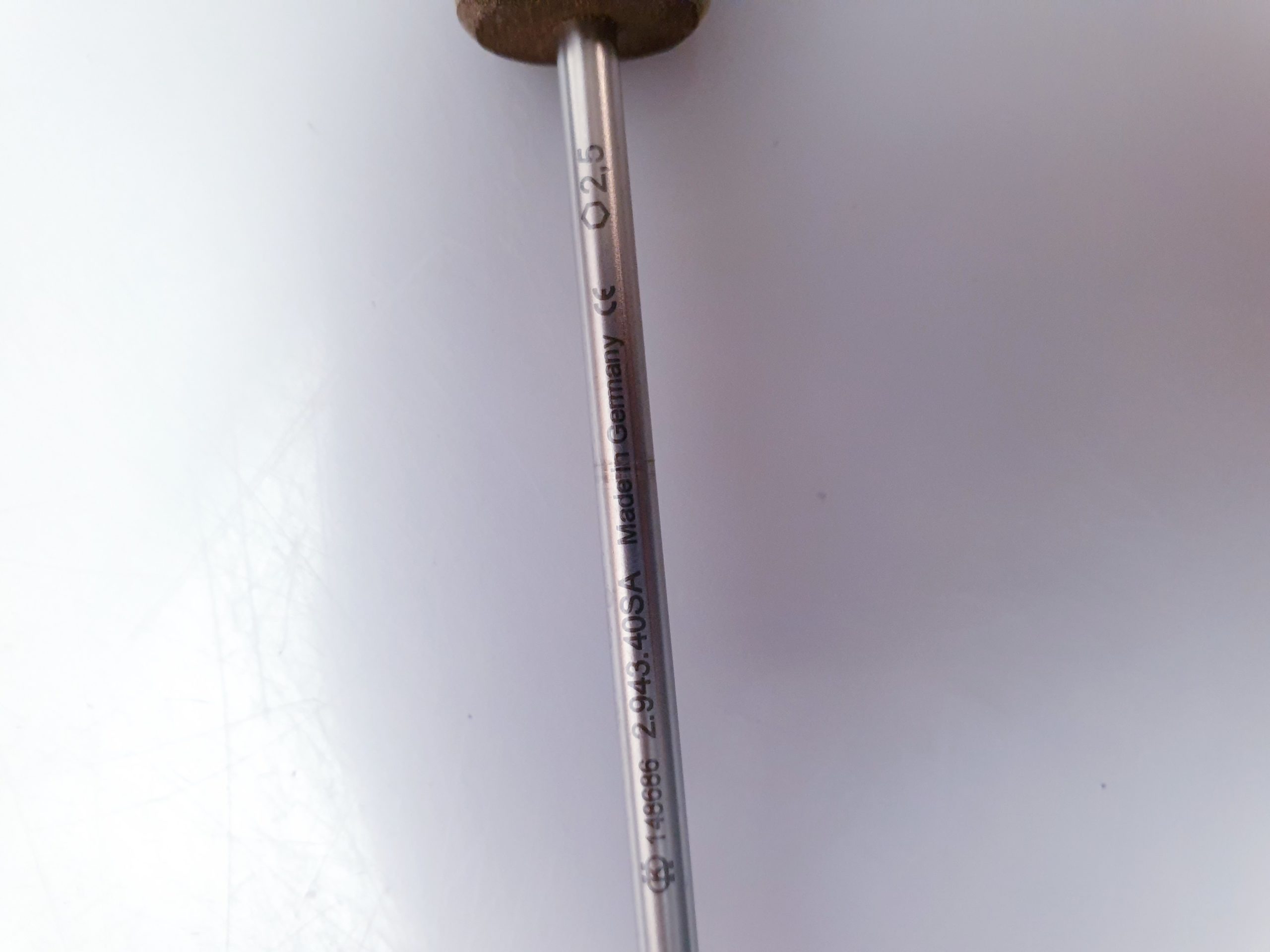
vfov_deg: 53.1
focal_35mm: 26
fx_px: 954
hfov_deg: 67.3
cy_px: 476
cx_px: 635
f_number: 2.4
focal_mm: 4.3
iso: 200
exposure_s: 1/50
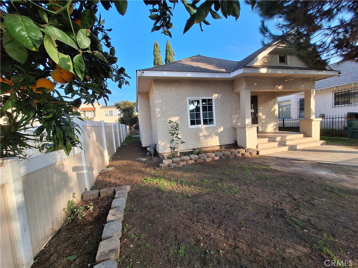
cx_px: 179
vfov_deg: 89.9
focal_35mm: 13
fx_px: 134
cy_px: 134
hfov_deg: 106.2
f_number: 2.2
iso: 40
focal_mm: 1.74
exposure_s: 1/620
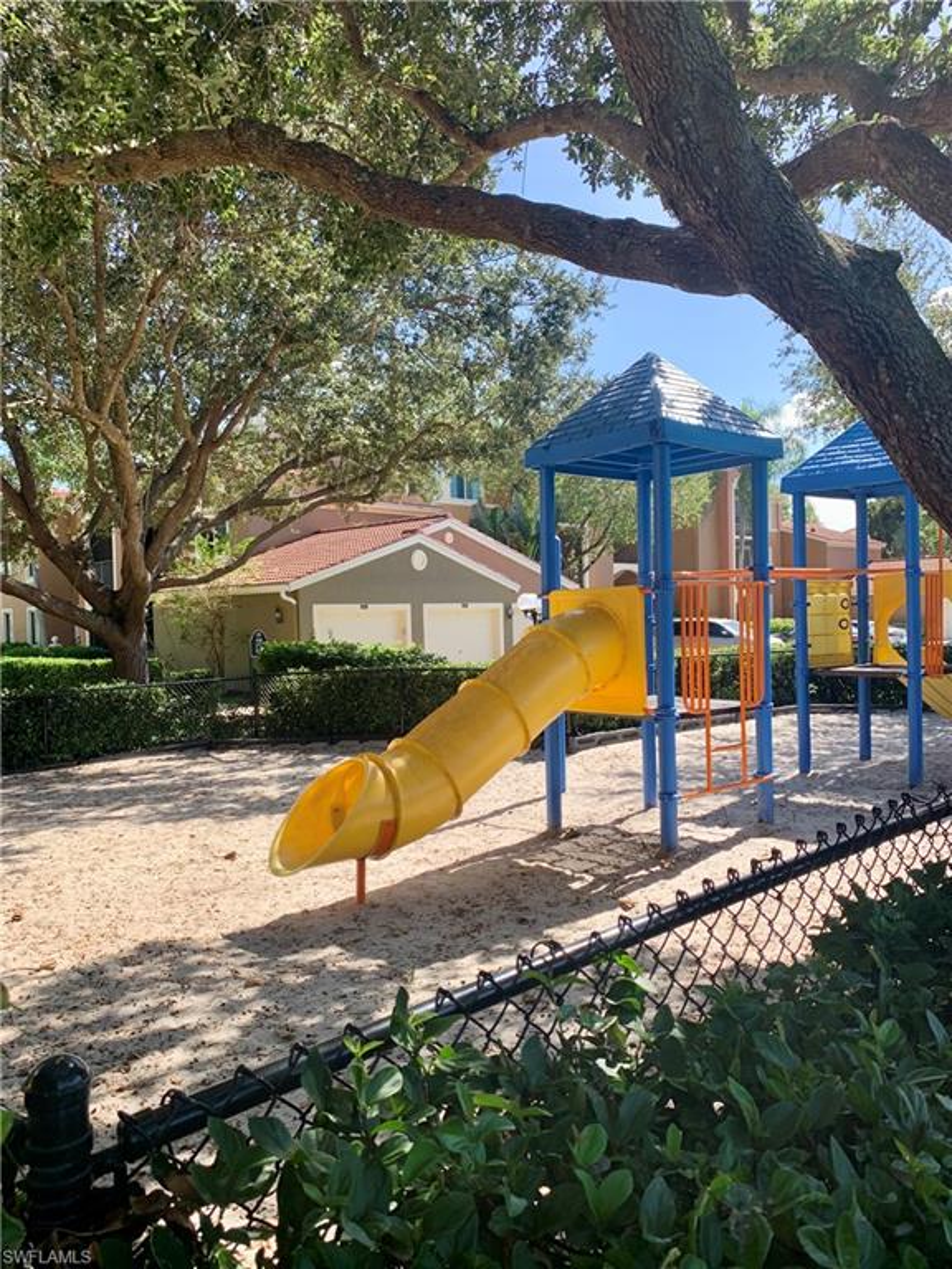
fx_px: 953
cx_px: 476
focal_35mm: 26
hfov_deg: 53.1
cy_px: 634
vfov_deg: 67.3
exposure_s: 1/382
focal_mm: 4.25
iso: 25
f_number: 1.8
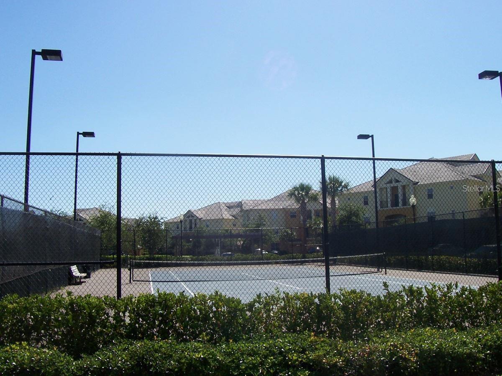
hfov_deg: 50.1
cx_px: 251
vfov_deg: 38.7
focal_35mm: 37
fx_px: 537
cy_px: 188
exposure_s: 1/750
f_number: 5.6
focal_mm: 5.6
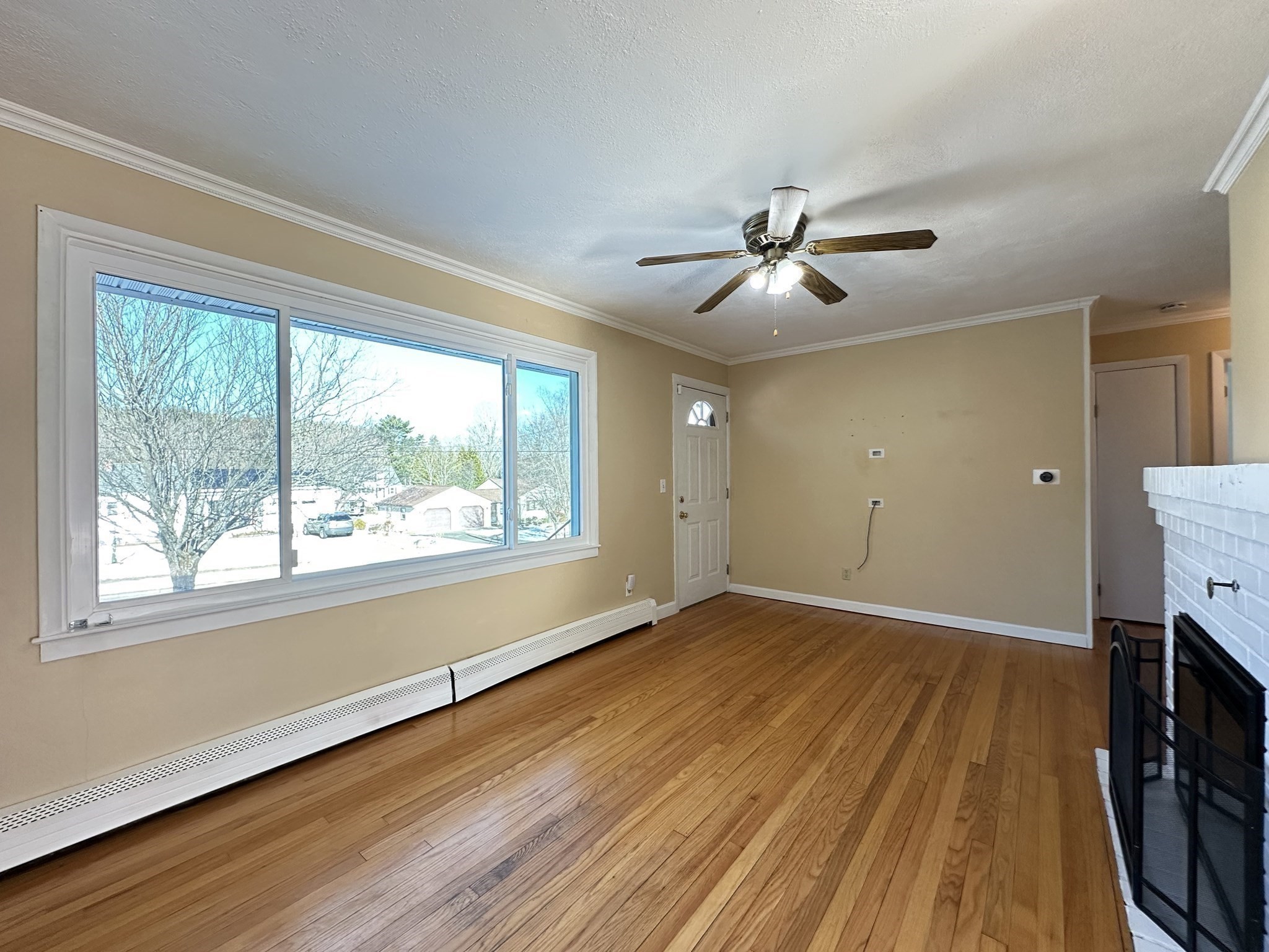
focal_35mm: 14
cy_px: 476
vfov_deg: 85.7
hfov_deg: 102.1
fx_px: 513
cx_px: 634
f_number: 2.2
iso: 200
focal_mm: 2.22
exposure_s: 1/120
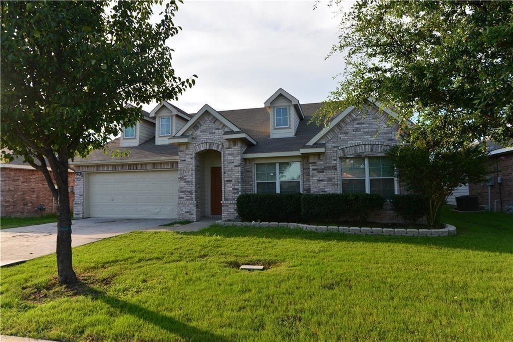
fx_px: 299
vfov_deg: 59.5
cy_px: 171
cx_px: 256
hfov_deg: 81.2
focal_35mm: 21
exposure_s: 1/250
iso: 400
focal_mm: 21
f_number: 10
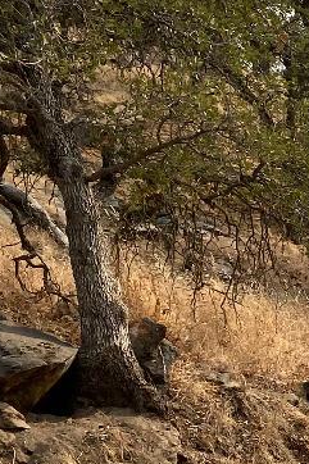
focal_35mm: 112
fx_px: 1443
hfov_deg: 9.9
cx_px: 859
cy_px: 453
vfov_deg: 17.9
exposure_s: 1/3610
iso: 32
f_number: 1.8
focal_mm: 4.25
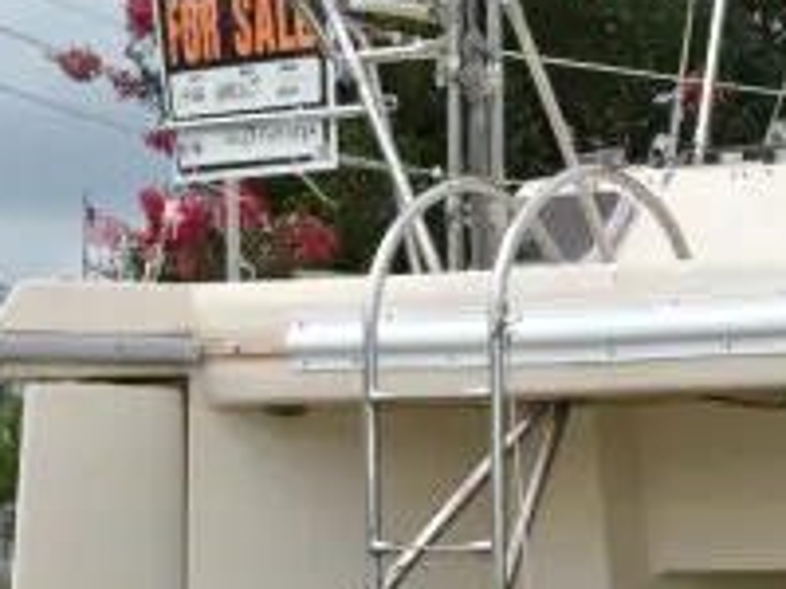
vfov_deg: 9.9
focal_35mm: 148
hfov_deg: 13.1
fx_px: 3361
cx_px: 869
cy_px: 689
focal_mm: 32
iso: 100
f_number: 7.1
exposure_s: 1/200
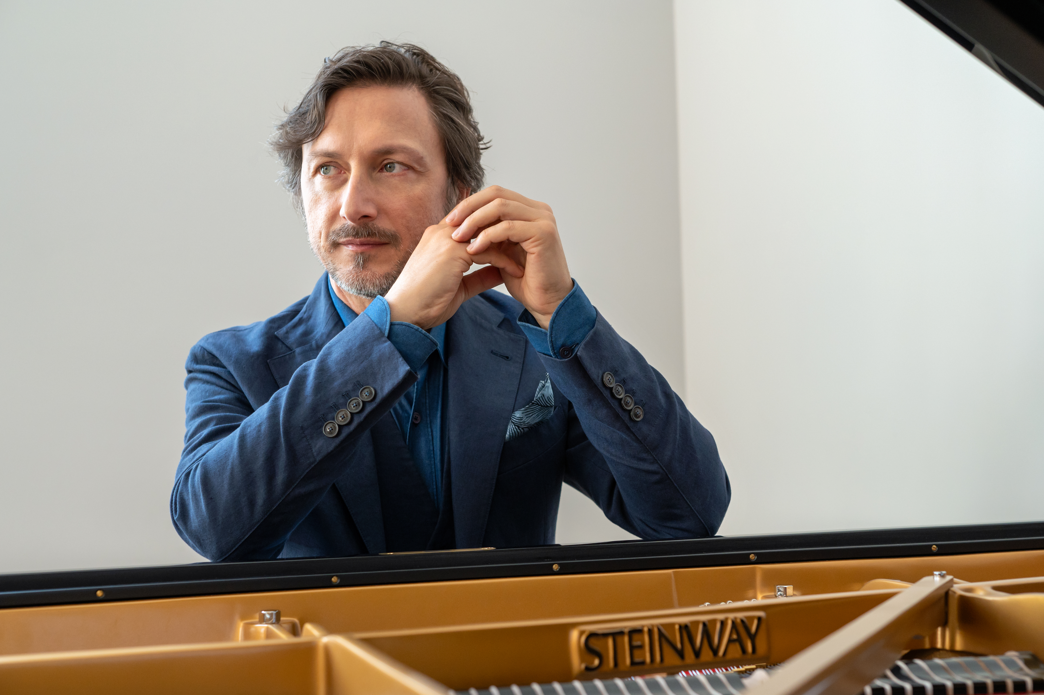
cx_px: 522
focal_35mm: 50
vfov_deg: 27.0
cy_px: 348
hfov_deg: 39.6
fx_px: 1449
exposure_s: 1/125
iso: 1250
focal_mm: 50
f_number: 5
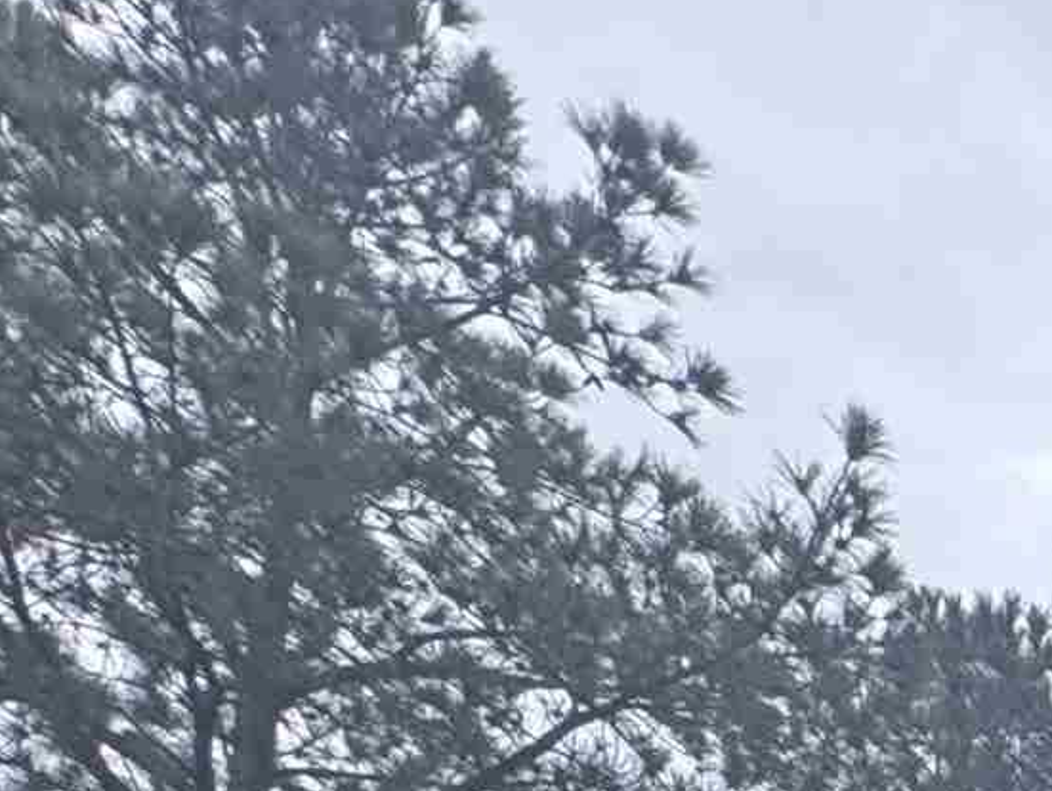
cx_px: 2381
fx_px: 2372
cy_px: 2146
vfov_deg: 12.4
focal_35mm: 78
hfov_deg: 15.8
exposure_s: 1/99
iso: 80
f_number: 2.2
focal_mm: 2.22
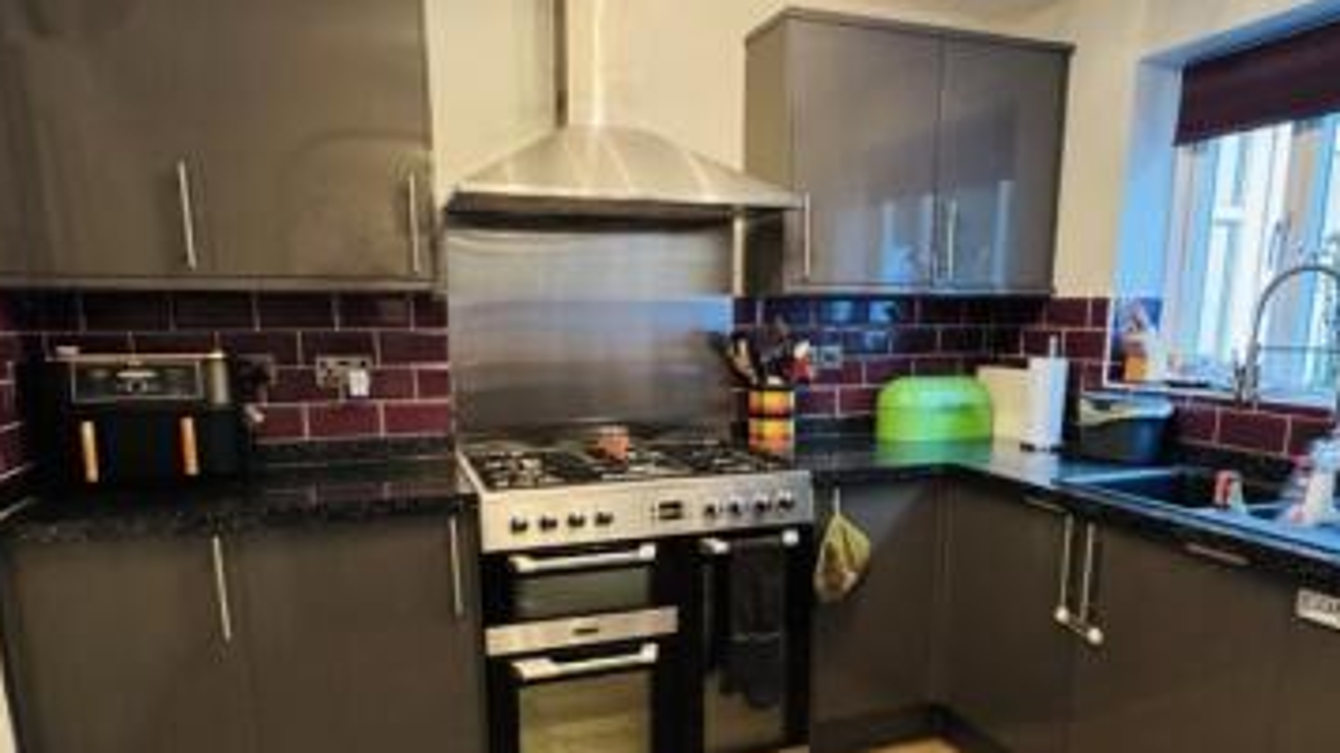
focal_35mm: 25
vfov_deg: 45.4
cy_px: 491
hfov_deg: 74.0
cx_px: 702
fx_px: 888
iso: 1000
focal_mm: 2.22
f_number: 2.2
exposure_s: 1/50
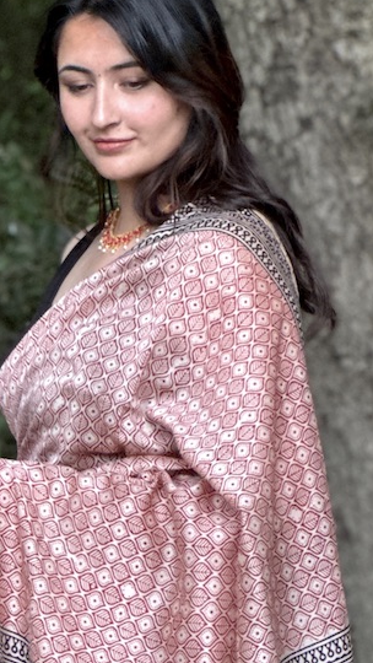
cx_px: 61
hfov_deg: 5.5
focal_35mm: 221
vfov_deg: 9.7
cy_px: 718
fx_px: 3883
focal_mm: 9
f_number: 2.8
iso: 400
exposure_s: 1/60
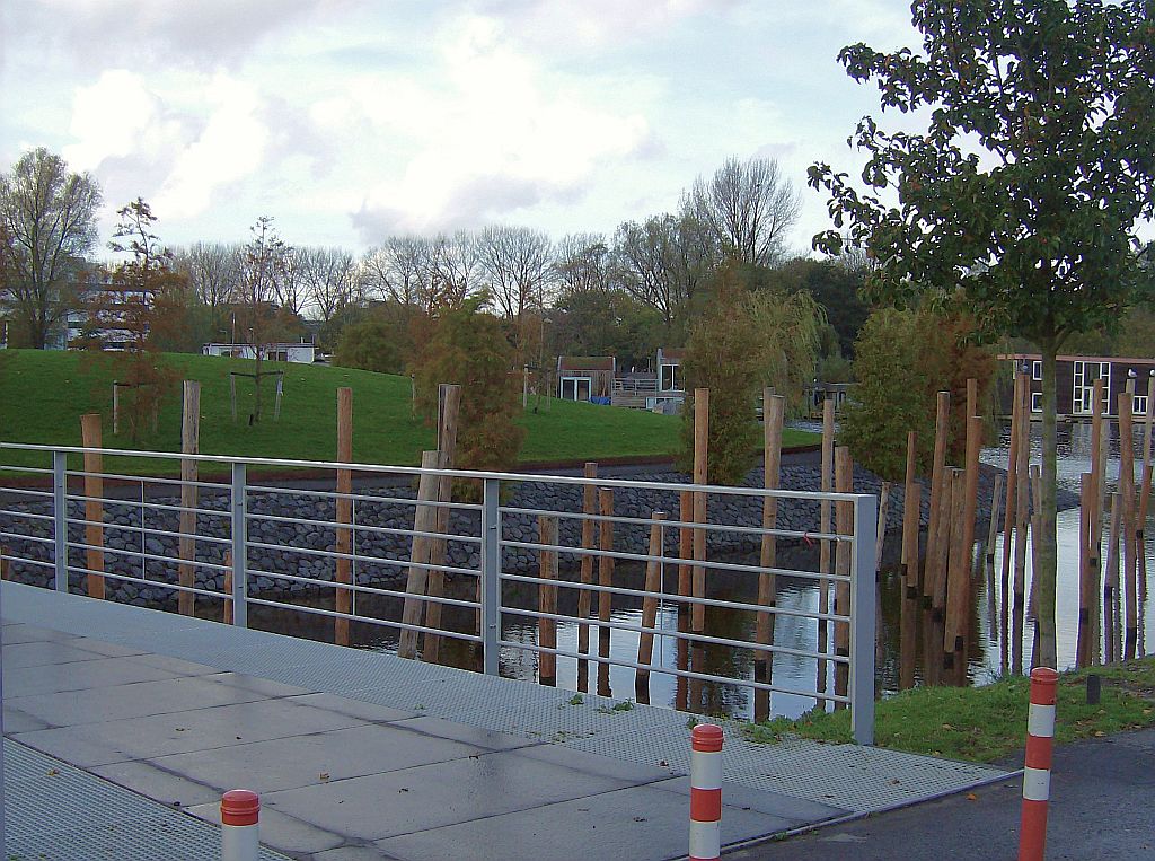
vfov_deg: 31.4
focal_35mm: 46
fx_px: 1531
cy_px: 430
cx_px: 578
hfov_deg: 41.3
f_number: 5.1
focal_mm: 7.7
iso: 100
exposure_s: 1/258
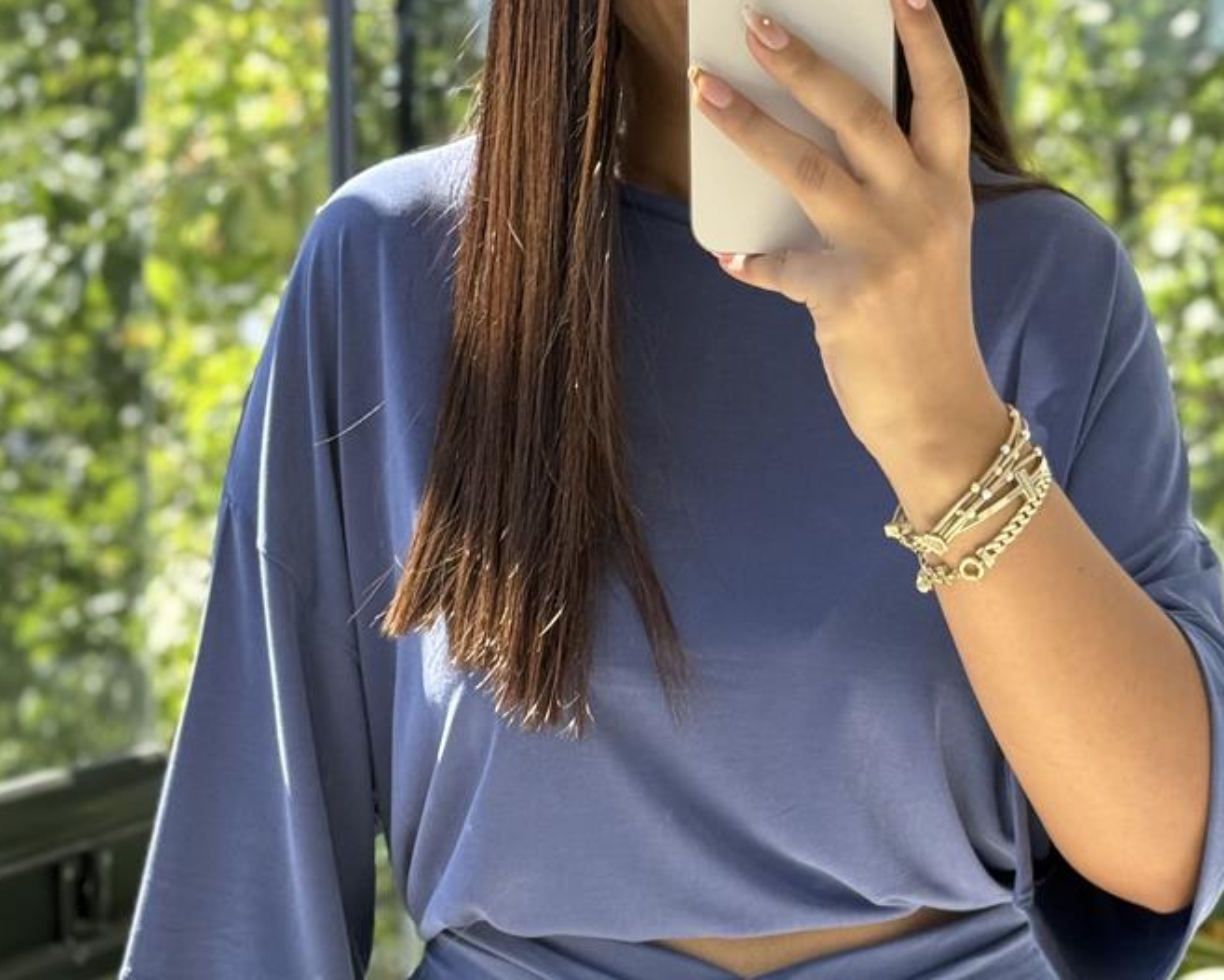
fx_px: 3442
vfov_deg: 16.2
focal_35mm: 95
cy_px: 612
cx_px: 769
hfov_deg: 20.1
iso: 80
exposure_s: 1/442
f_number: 1.78
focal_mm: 6.76
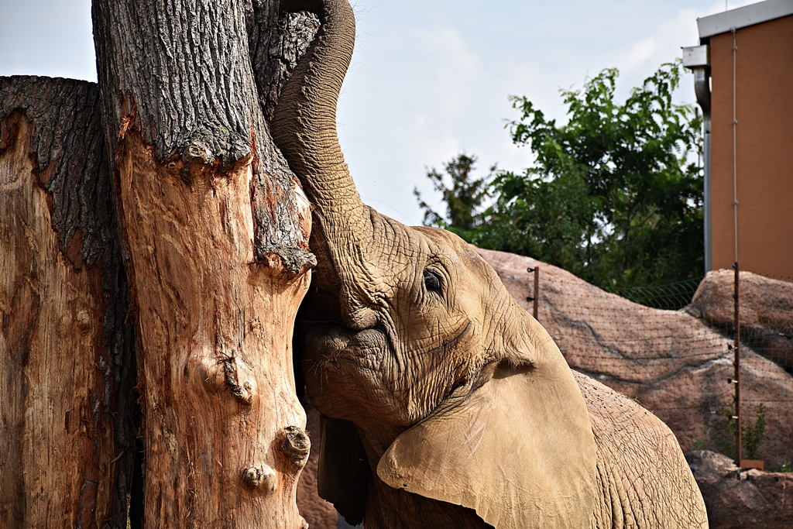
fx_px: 3701
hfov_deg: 12.2
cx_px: 396
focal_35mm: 168
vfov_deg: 8.2
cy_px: 264
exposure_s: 1/640
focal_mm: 112
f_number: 6.3
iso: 200
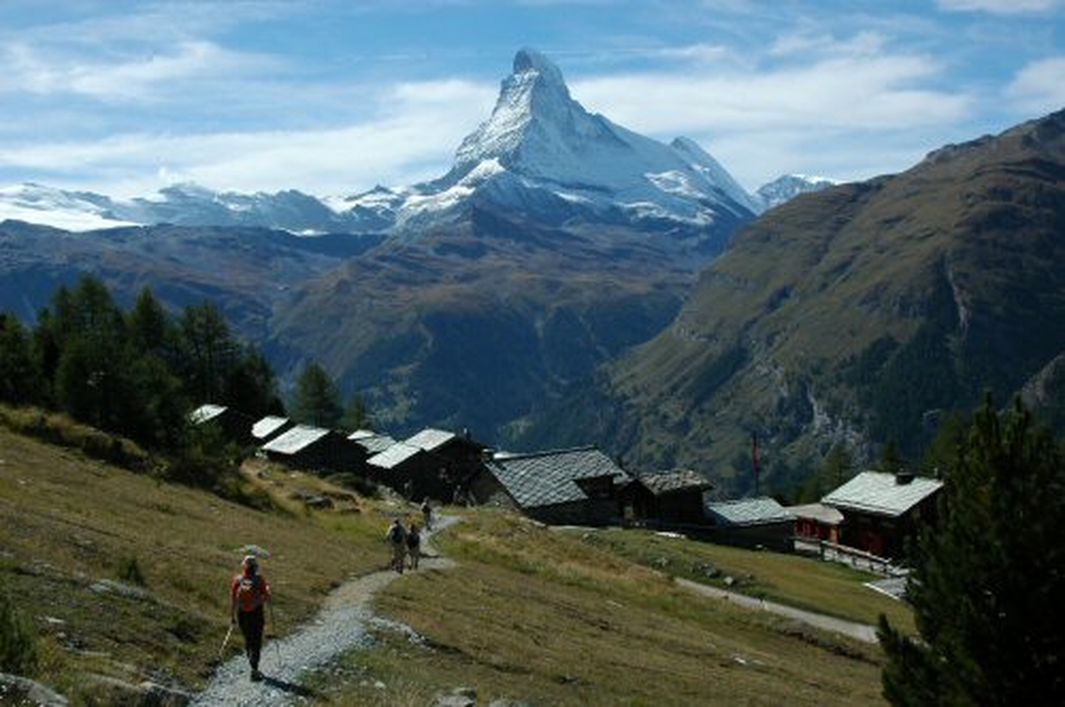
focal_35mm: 42
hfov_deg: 46.5
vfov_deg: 31.8
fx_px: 1241
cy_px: 354
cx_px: 532
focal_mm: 28
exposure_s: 1/160
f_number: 16
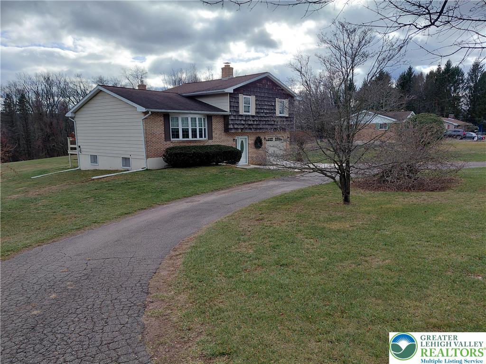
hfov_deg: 69.4
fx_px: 351
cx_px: 243
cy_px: 182
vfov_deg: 54.9
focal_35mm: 25
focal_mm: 4.69
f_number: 1.8
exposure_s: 1/1057
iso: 50
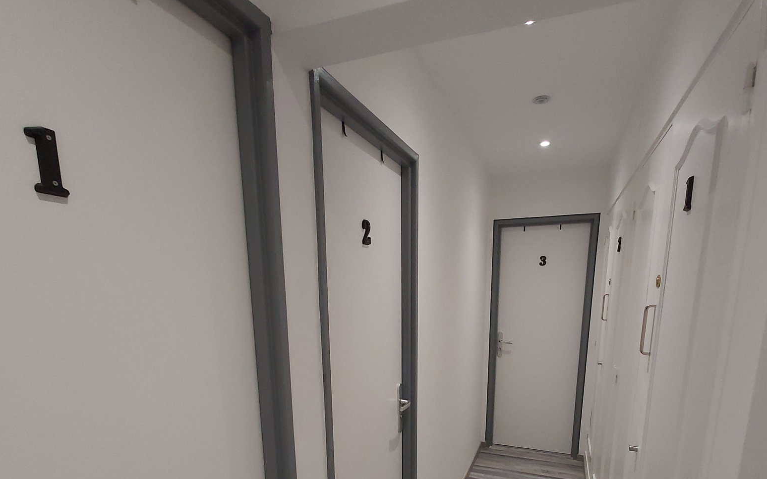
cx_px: 386
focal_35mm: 19
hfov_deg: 88.0
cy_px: 379
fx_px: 397
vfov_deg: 57.8
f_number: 2.2
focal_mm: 1.42
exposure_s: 1/50
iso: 100
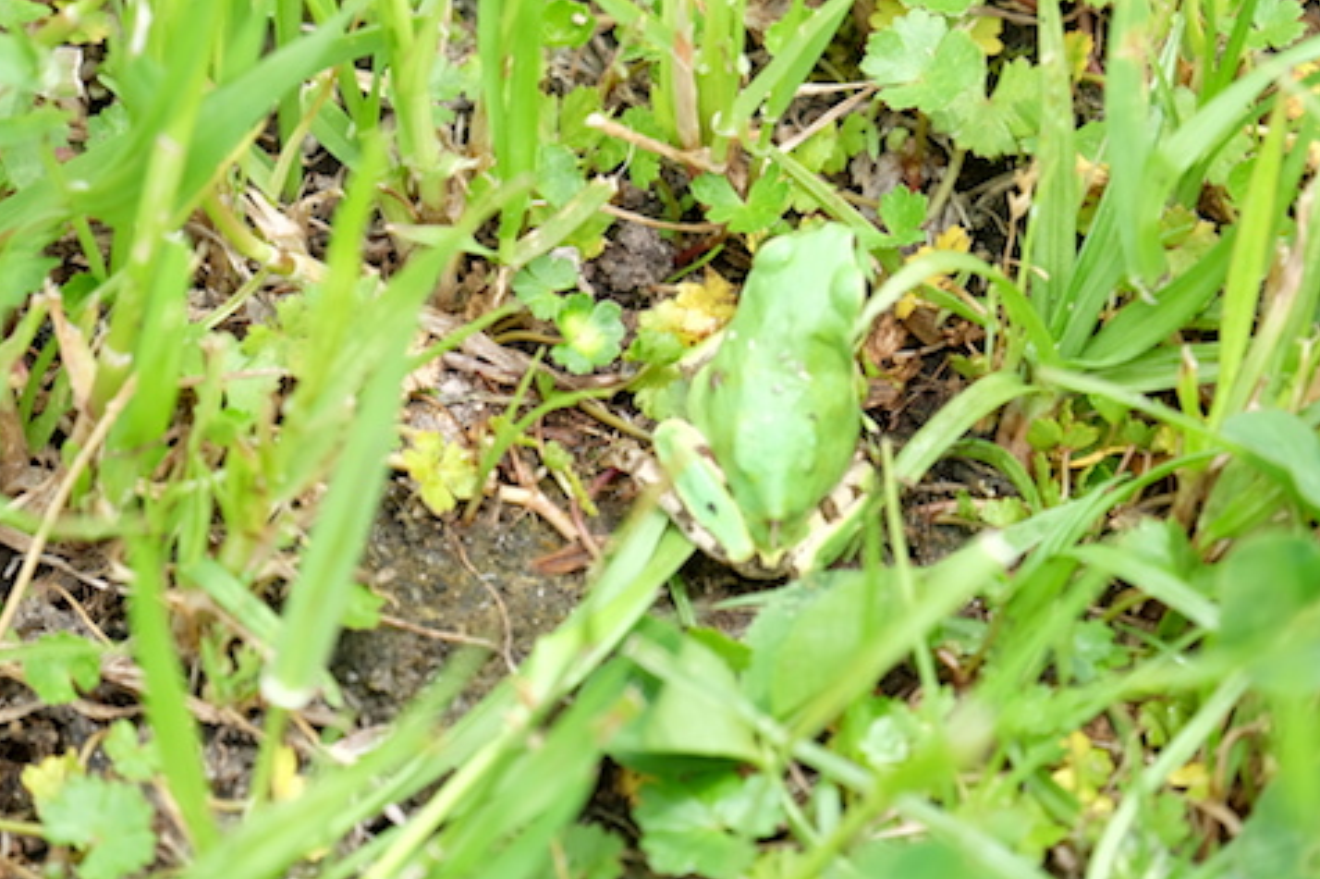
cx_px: 654
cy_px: 394
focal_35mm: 435
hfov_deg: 4.7
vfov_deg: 3.2
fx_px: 15944
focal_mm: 230
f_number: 6.7
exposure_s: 1/110
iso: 200
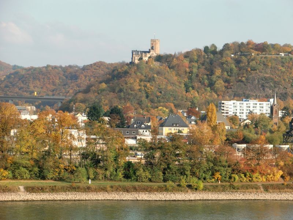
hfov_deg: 16.0
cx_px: 146
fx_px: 1041
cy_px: 110
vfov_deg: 12.0
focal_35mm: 123
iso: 64
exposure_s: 1/250
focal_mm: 22
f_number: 5.2
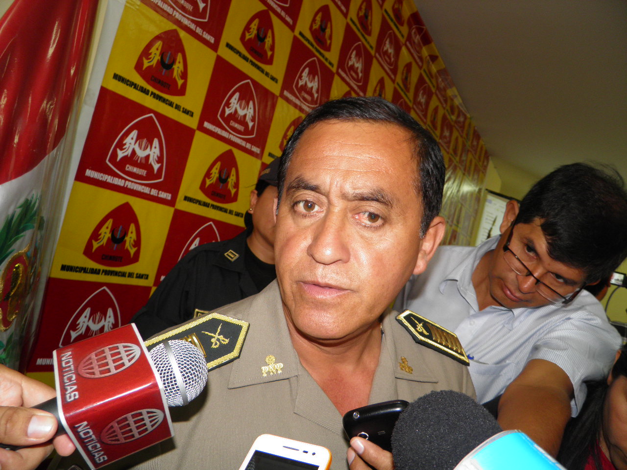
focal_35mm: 28
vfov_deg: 49.7
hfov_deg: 63.4
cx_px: 314
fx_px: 507
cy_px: 235
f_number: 2.8
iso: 100
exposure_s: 1/30
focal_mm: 4.9
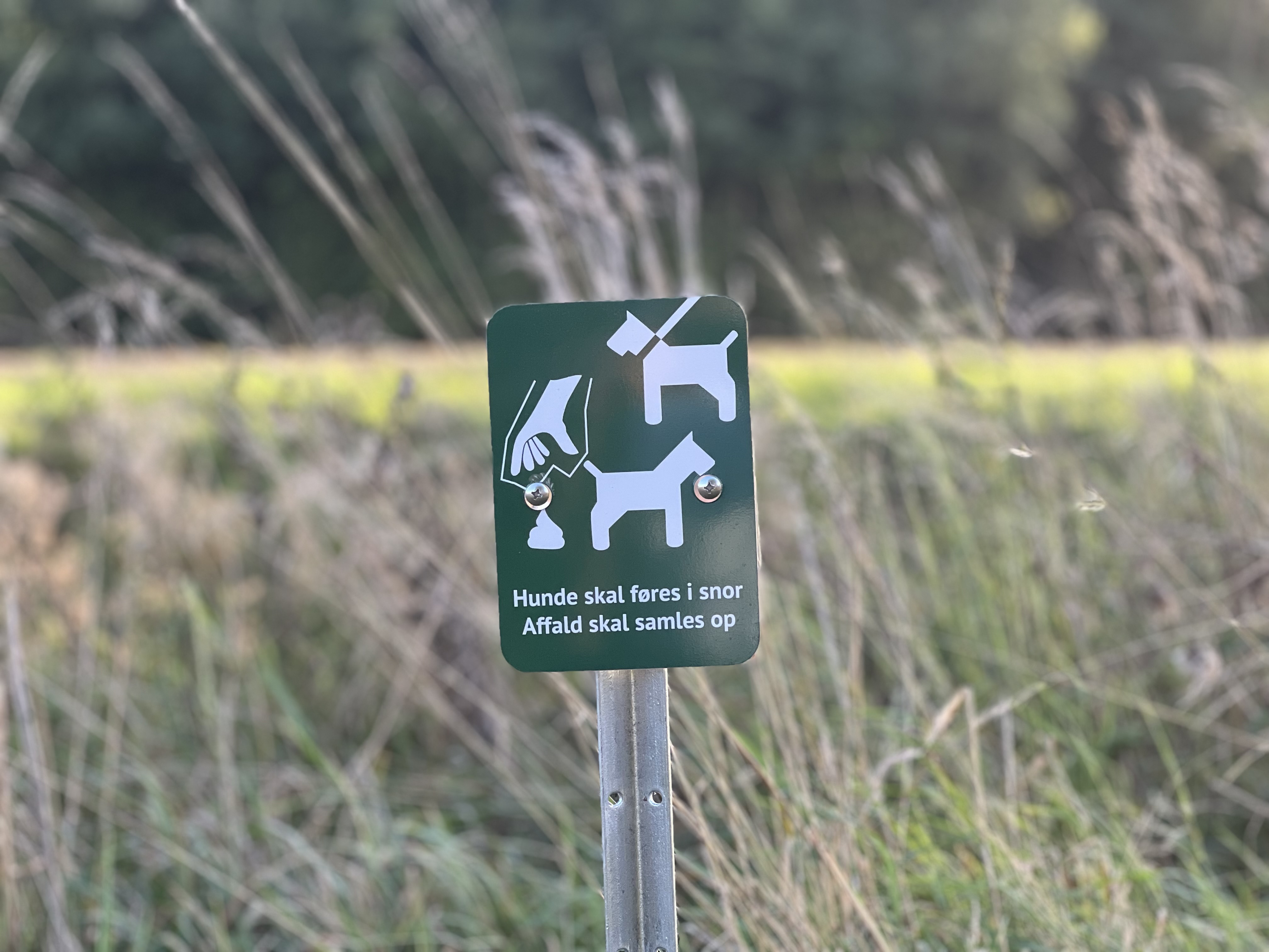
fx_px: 2823
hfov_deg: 25.3
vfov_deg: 19.1
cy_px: 476
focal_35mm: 77
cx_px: 634
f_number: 2.8
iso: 80
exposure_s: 1/121
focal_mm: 9
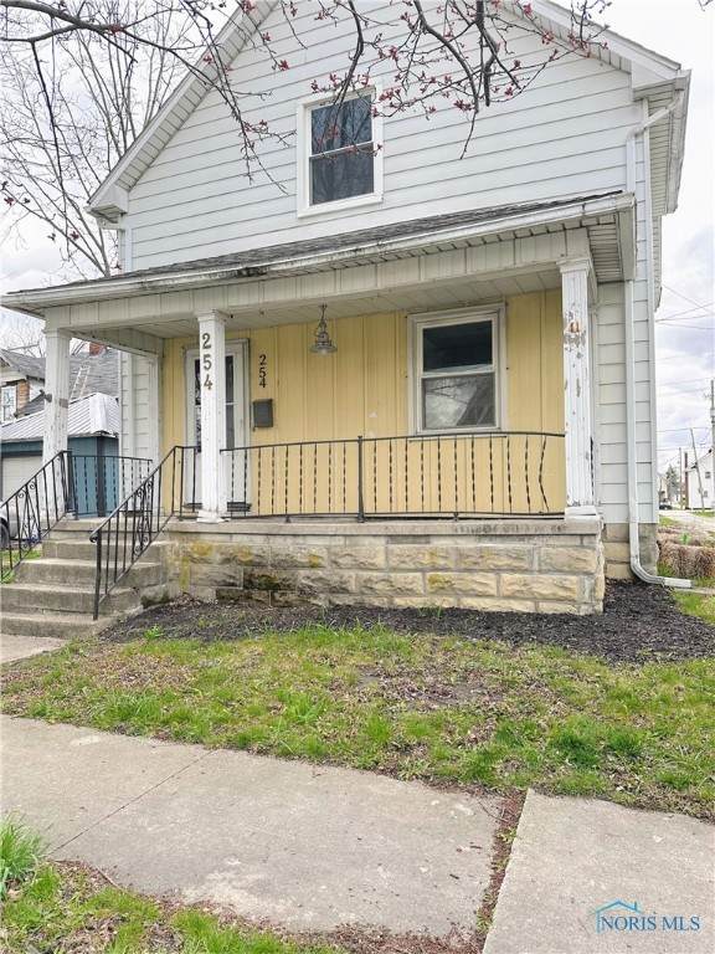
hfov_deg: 56.8
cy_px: 477
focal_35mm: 24
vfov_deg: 71.6
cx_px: 358
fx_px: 661
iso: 80
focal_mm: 6.86
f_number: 1.78
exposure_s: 1/1083
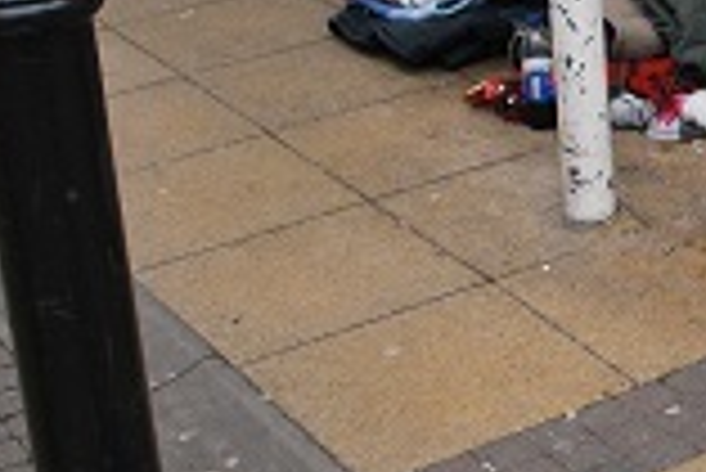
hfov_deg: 18.6
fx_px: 2022
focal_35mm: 103
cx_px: 886
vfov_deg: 13.1
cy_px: -29
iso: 200
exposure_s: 1/50
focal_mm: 24
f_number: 4.2
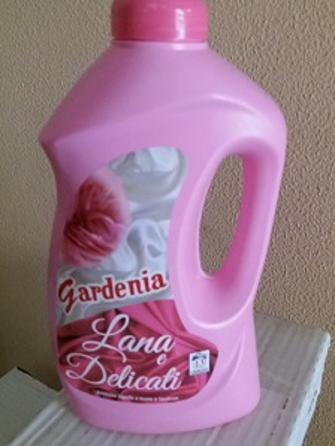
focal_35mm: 35
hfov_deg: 40.7
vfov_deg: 52.5
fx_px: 451
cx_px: 181
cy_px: 203
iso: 400
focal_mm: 3.7
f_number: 1.9
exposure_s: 1/17
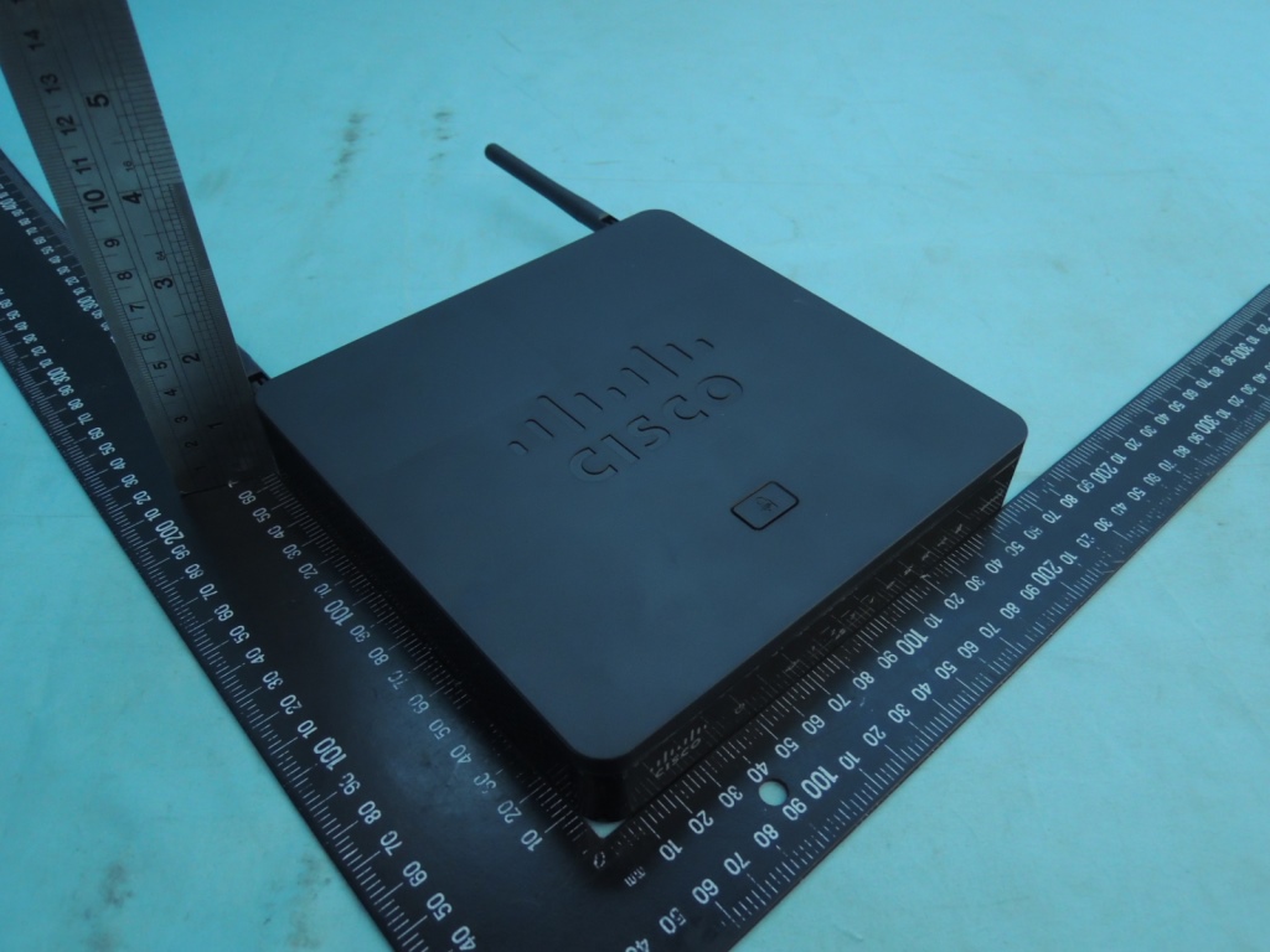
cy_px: 476
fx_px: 1027
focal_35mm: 28
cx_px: 635
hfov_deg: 63.4
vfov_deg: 49.7
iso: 400
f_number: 2
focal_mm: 5
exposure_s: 1/4
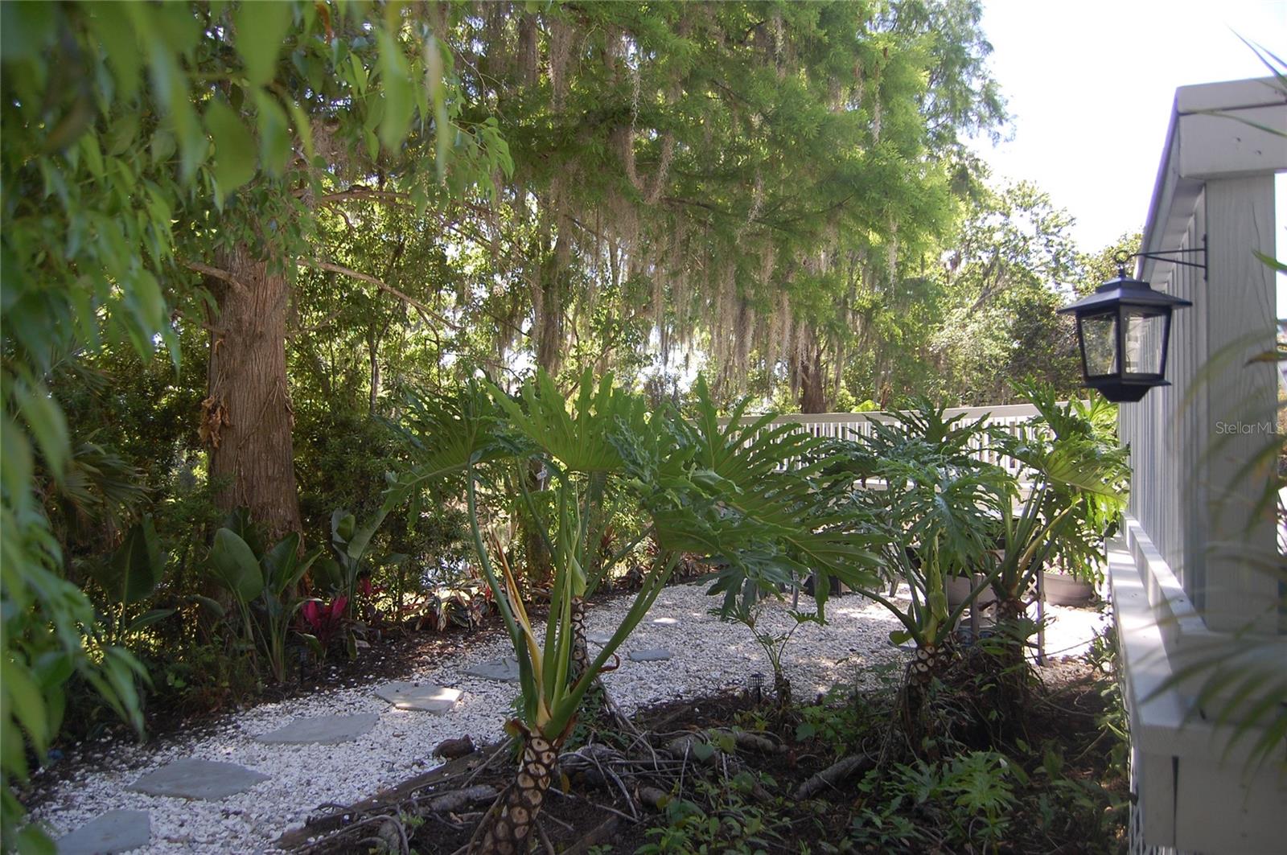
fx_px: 964
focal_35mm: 27
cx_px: 644
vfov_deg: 47.8
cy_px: 428
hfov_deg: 67.4
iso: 400
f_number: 3.5
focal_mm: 18
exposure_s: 1/500
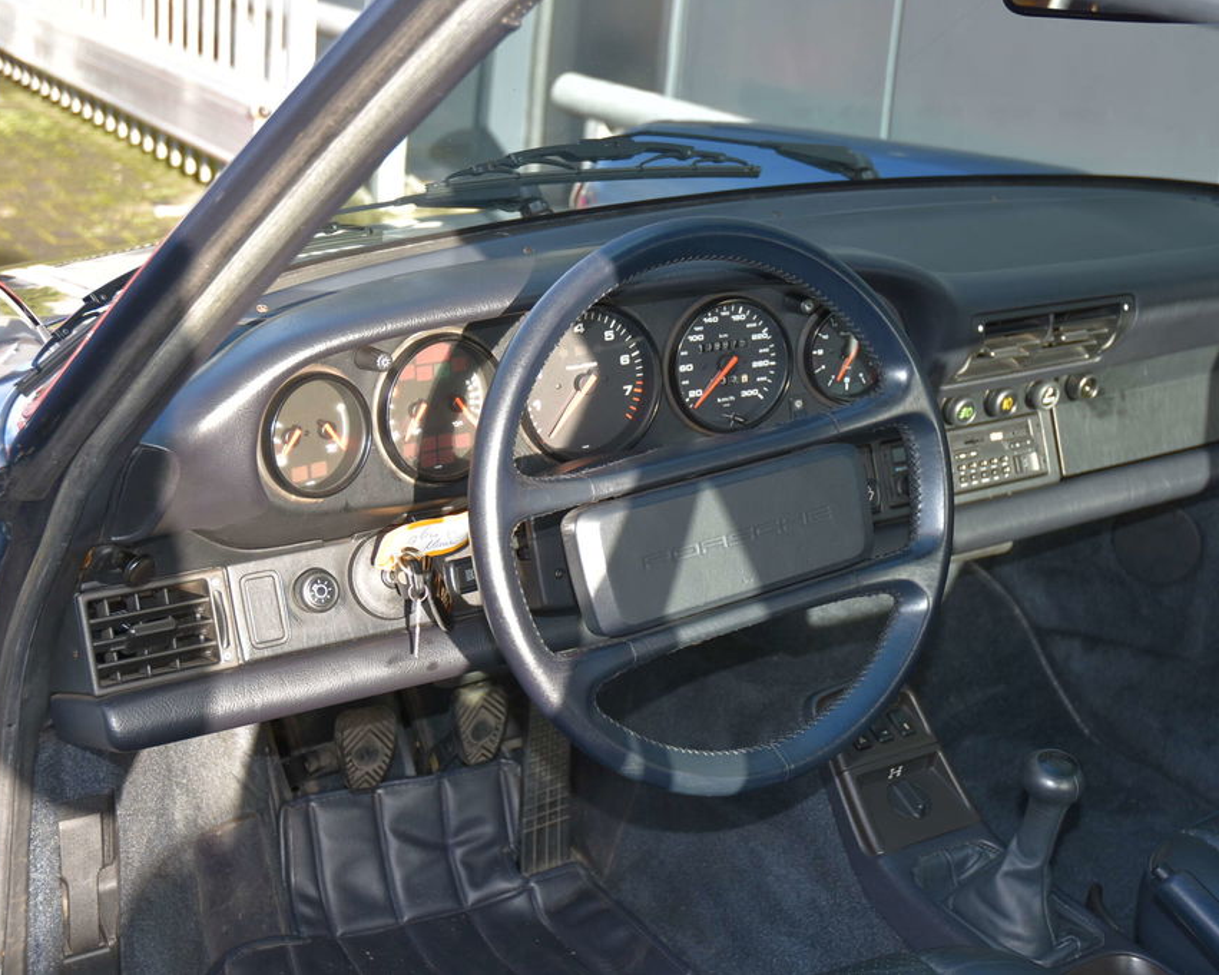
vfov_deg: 28.8
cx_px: 669
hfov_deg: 35.6
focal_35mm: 53
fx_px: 1897
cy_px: 487
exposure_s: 1/200
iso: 200
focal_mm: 31
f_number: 4
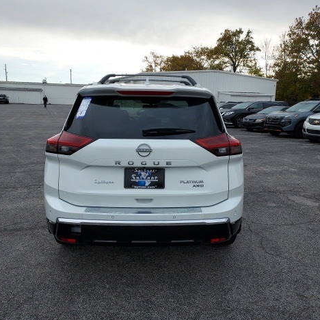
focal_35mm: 29
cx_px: 167
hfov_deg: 55.6
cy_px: 159
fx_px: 303
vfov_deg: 55.6
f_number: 1.8
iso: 40
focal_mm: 4.6
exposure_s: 1/541
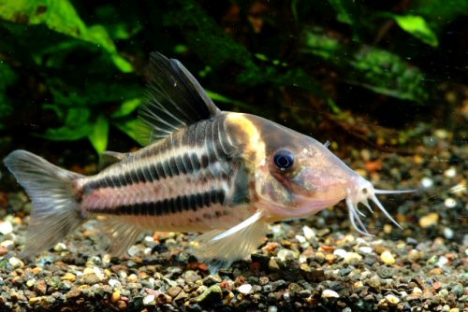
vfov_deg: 8.7
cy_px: 156
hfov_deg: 13.0
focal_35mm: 158
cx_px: 234
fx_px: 2055
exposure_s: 1/125
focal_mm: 105
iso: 100
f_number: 13
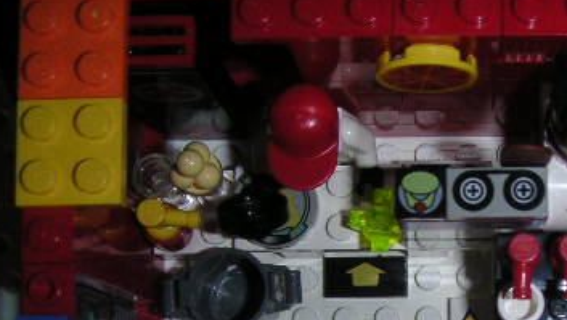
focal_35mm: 75
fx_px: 1128
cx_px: 440
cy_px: 351
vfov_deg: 15.7
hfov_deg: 27.7
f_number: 6.7
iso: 160
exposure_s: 1/45
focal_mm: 6
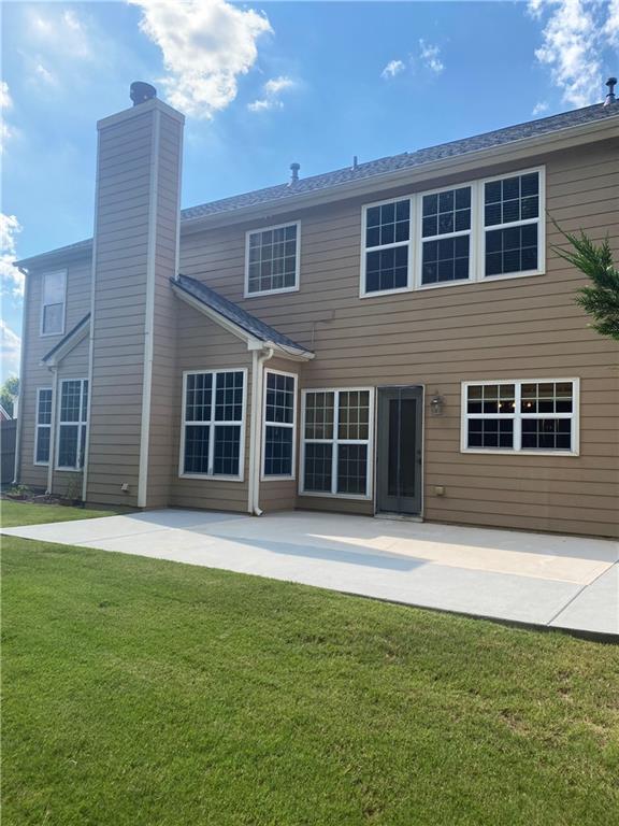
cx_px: 310
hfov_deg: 53.1
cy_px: 413
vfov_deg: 67.3
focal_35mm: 26
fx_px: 620
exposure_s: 1/1996
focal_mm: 4.25
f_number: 1.8
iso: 32
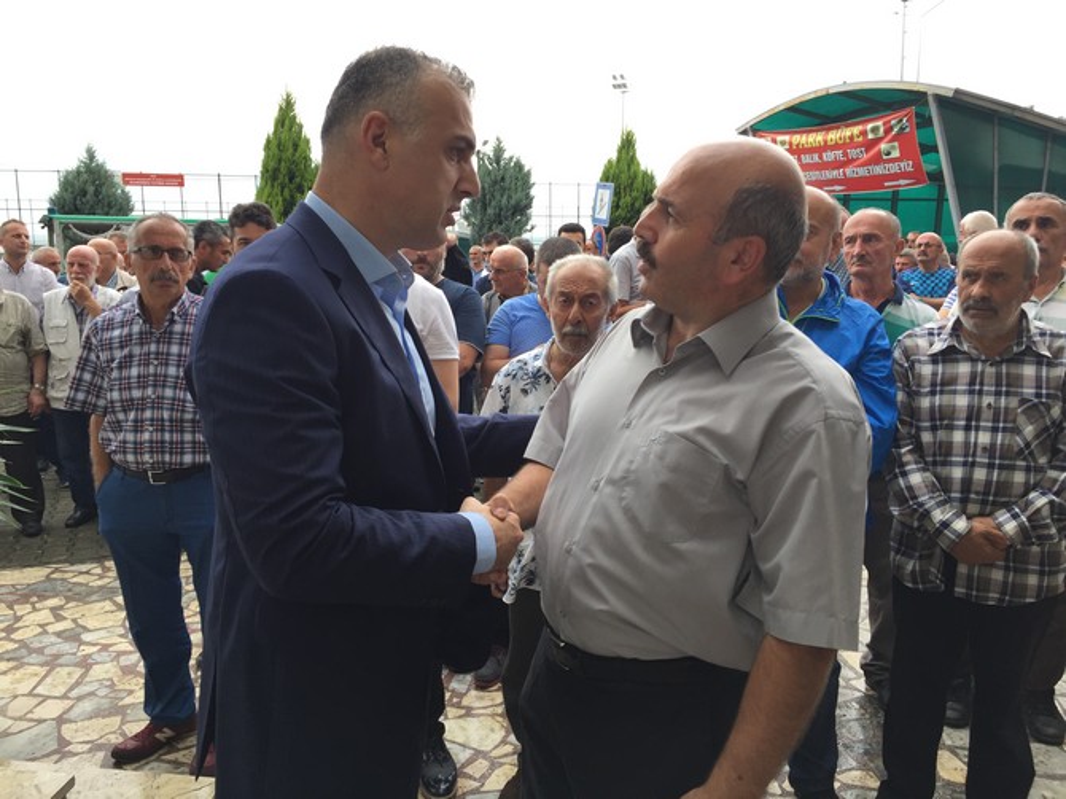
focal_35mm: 29
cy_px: 400
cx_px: 533
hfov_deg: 61.7
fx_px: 893
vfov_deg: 48.2
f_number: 2.2
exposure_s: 1/100
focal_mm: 4.15
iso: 40
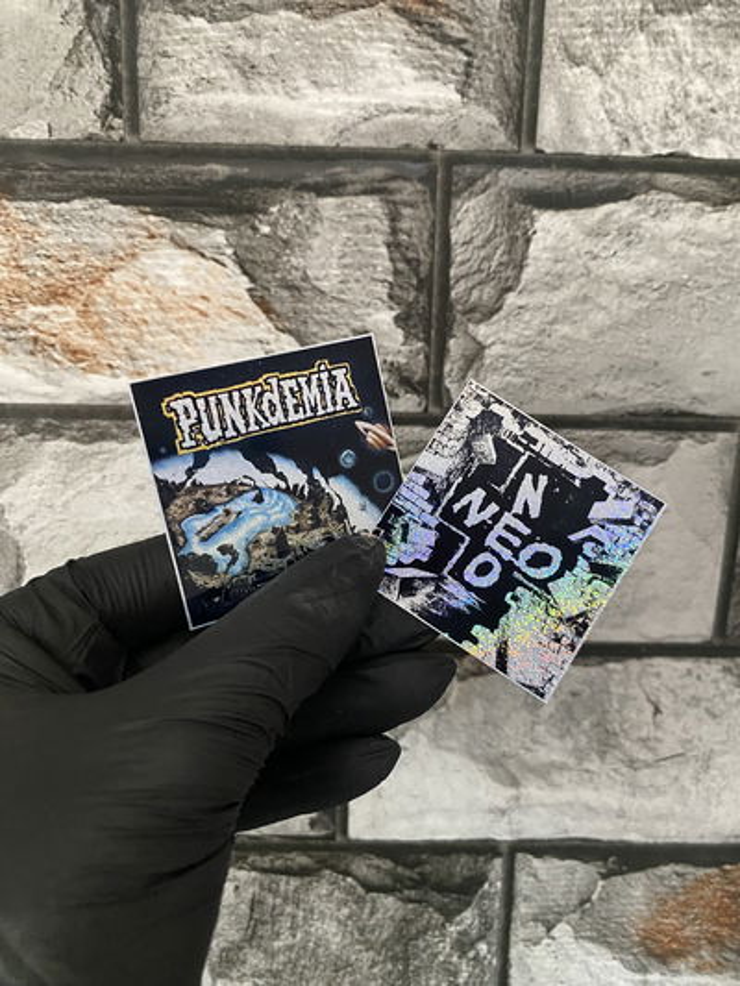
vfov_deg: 67.3
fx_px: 741
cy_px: 493
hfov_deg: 53.1
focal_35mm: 26
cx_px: 370
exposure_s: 1/60
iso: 500
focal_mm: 4.25
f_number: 1.8
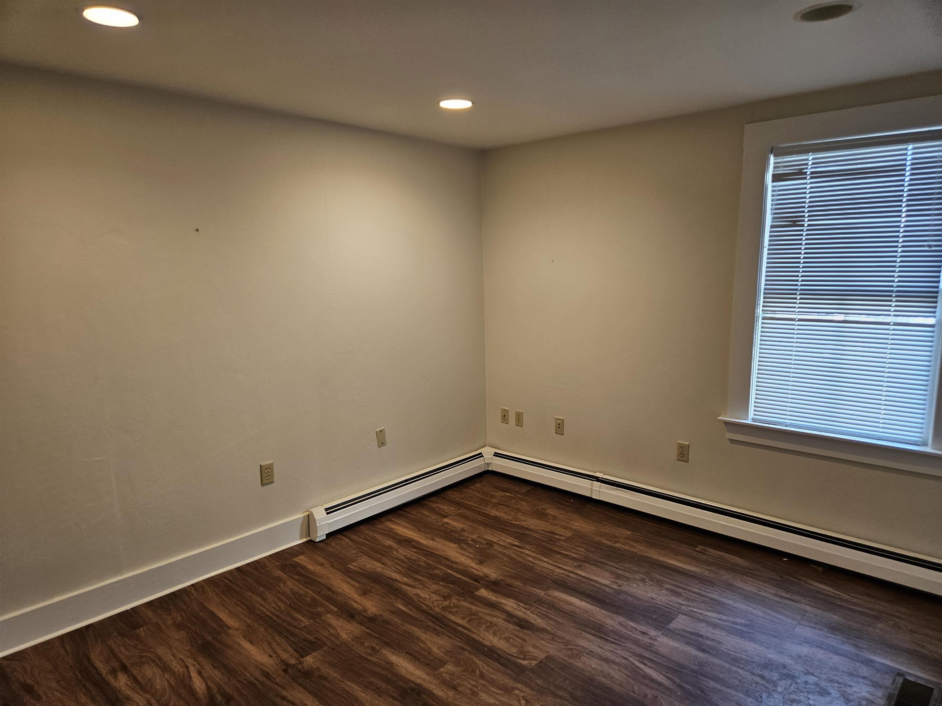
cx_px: 471
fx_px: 626
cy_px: 353
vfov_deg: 58.9
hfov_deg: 73.9
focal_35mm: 23
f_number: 1.8
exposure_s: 1/120
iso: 320
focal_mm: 5.4
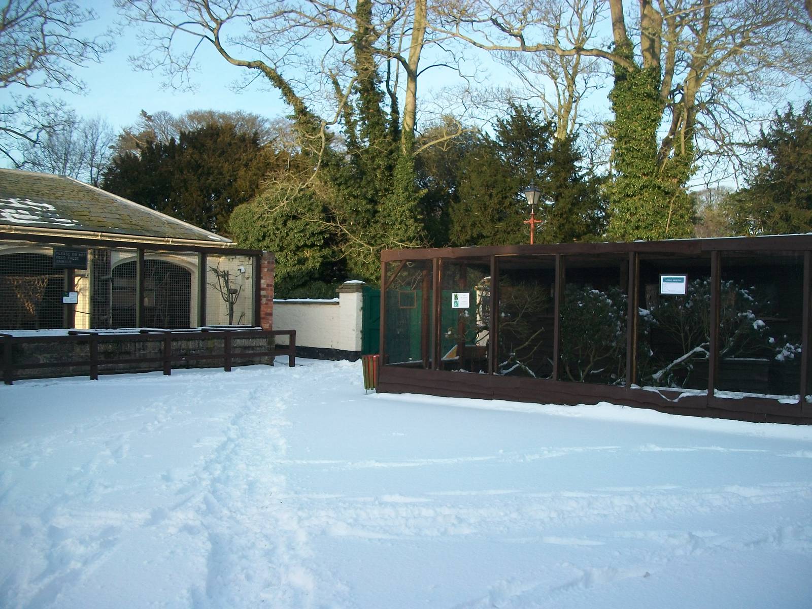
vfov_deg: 44.2
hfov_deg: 56.8
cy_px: 304
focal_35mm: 32
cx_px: 406
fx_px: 751
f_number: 2.9
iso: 80
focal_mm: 5.7
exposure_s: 1/250
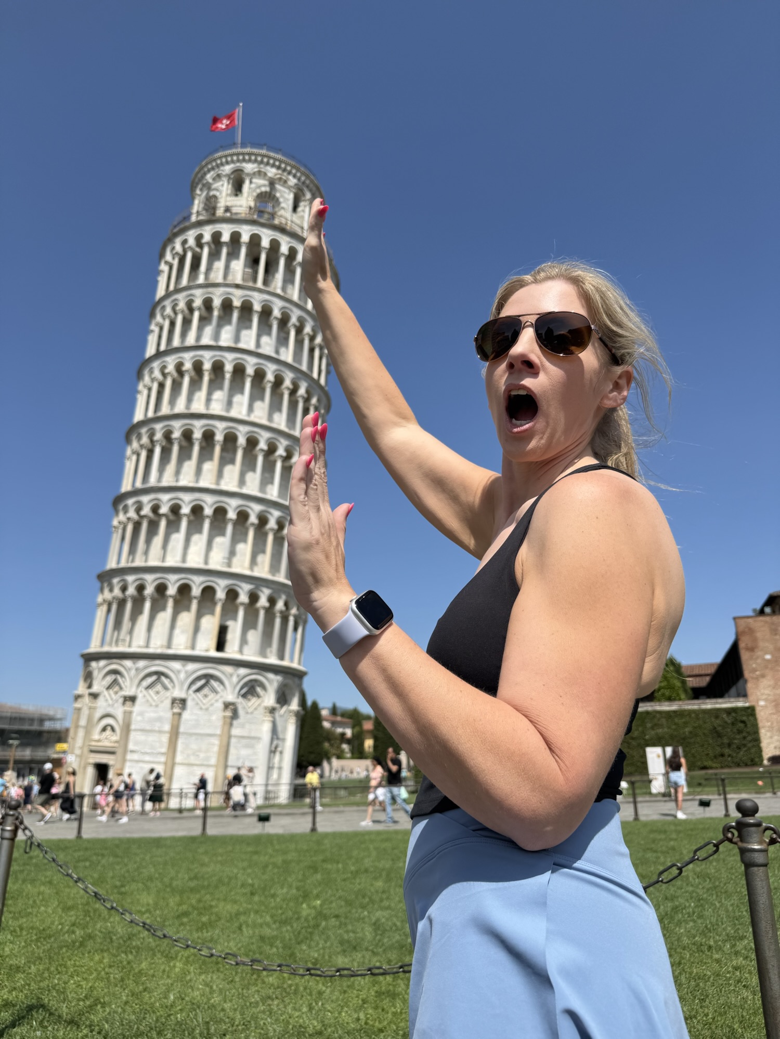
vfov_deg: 71.6
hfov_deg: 56.8
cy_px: 520
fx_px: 721
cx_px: 390
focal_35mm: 24
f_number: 1.78
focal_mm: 6.76
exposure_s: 1/5814
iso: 80
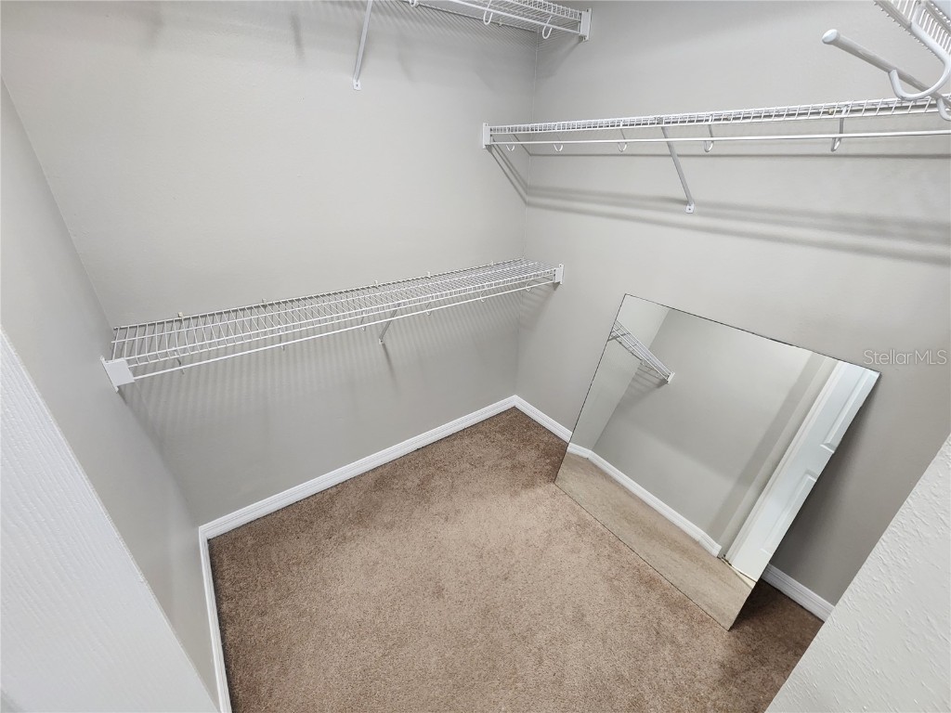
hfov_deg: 106.2
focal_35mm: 13
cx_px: 476
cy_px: 356
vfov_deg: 89.9
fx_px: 357
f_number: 2.2
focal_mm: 2.2
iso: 250
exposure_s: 1/60
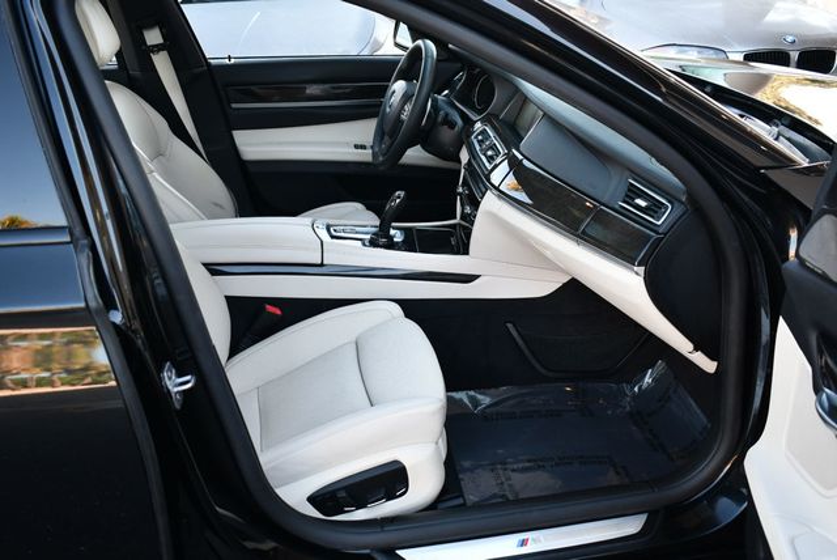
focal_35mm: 36
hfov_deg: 53.1
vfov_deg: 36.9
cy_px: 280
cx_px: 418
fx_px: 838
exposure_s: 1/250
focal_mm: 18
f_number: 3.5
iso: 450
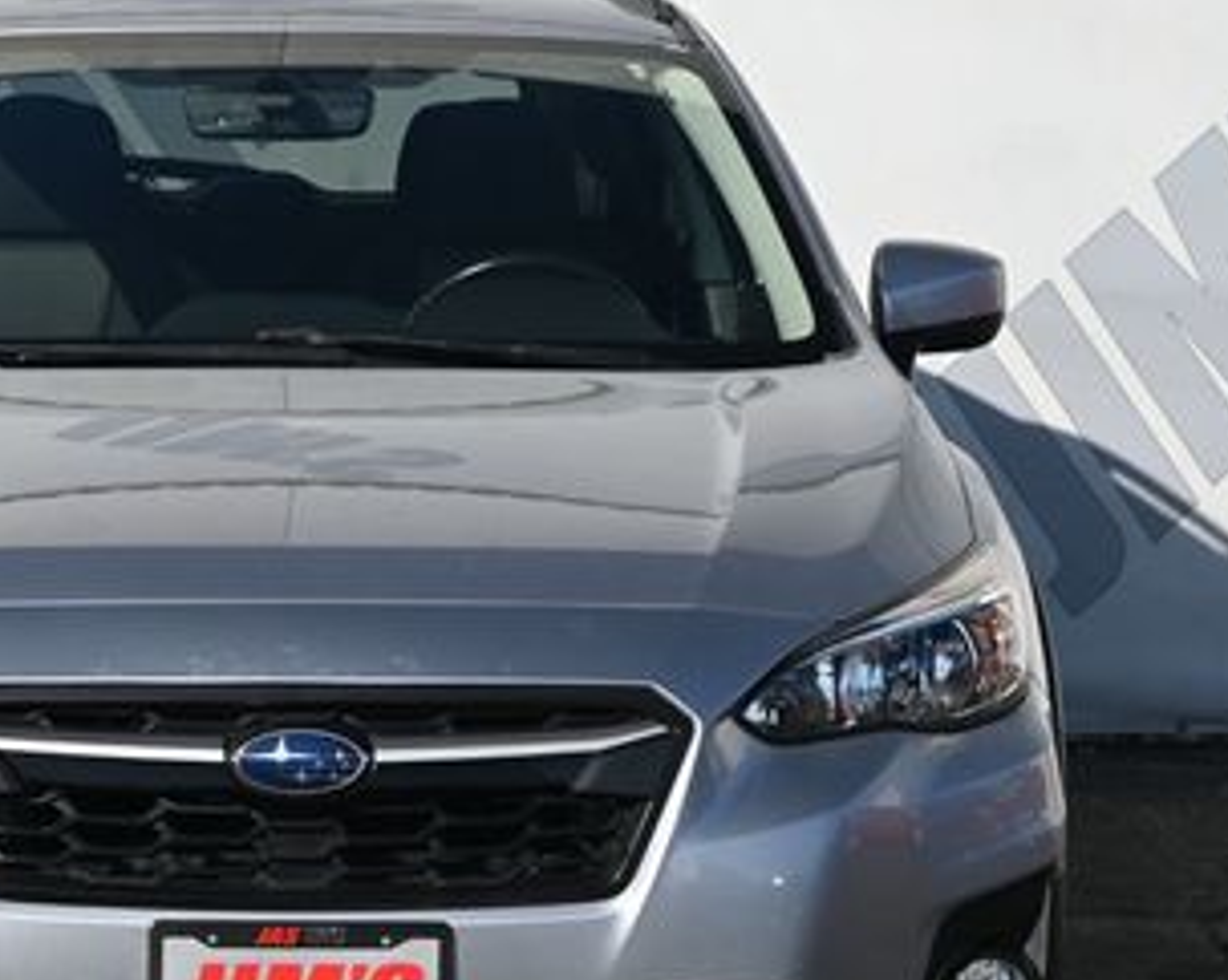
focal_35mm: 128
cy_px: 559
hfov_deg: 15.0
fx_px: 4649
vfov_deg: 12.0
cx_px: 284
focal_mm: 43
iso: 100
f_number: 6.3
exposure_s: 1/320
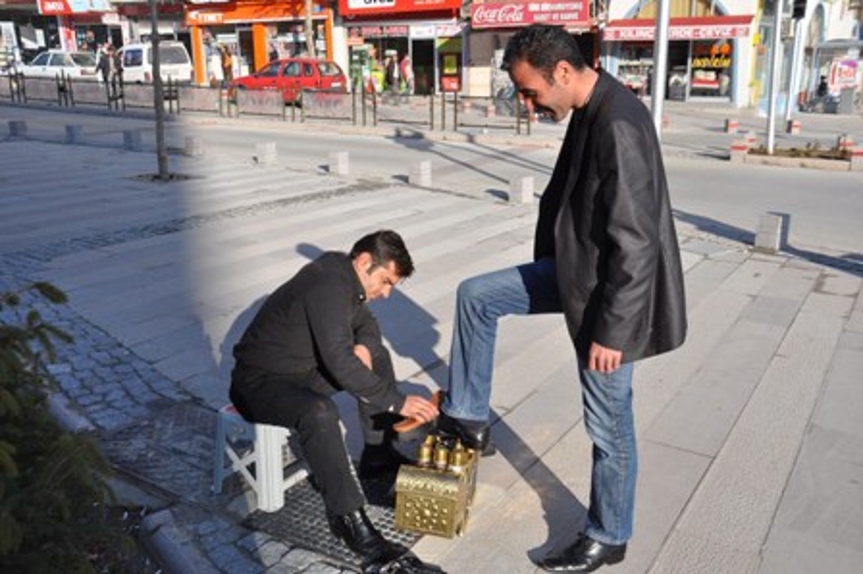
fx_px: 862
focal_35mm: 36
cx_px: 432
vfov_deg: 36.8
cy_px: 287
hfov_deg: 53.2
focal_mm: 24
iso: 200
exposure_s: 1/320
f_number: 9
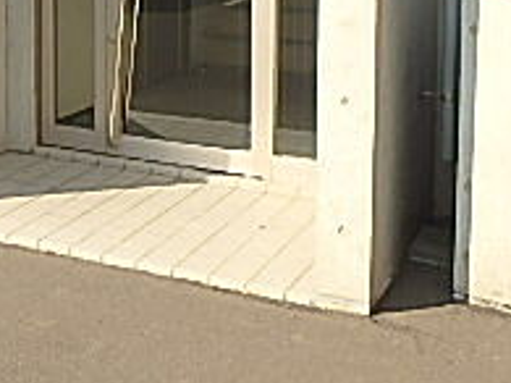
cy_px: -58
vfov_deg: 20.1
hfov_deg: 27.9
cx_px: 144
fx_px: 1018
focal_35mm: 69
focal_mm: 3.7
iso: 125
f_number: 3.5
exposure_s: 1/500
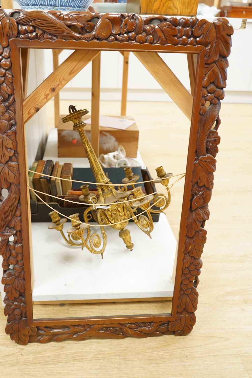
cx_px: 114
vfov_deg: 58.7
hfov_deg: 41.0
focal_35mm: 32
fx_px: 337
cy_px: 172
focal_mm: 28
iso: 2500
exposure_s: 1/125
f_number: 4
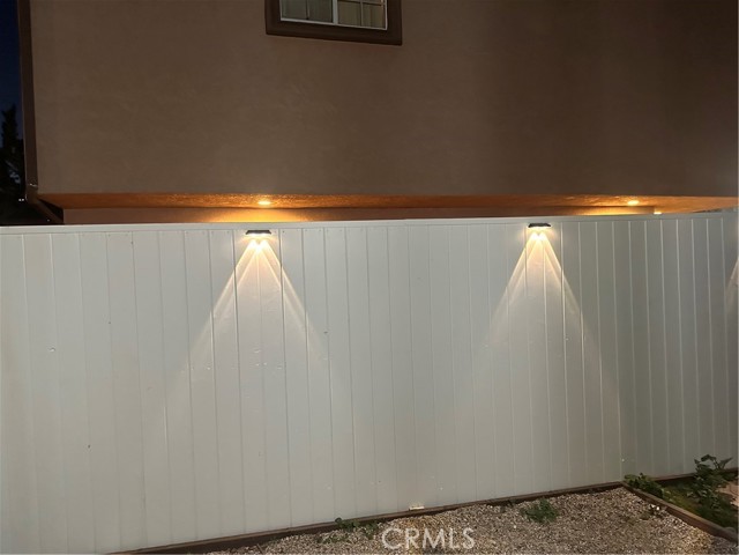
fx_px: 512
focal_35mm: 24
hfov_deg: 71.6
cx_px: 370
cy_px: 278
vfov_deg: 56.8
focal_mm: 6.86
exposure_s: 1/30
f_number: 1.78
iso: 800
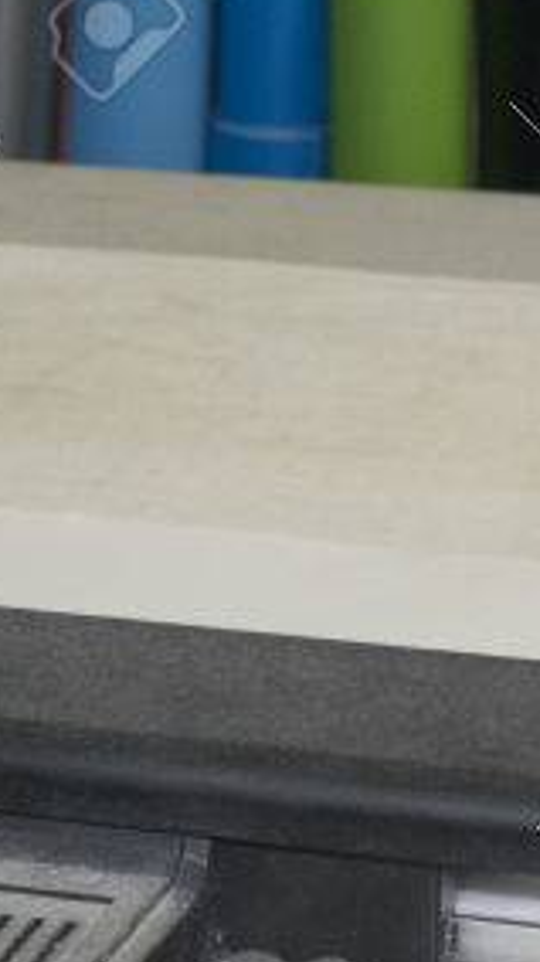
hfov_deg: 5.9
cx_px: -370
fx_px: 5147
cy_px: 989
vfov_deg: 10.6
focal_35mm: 202
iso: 800
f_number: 9
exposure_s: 1/30
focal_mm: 28
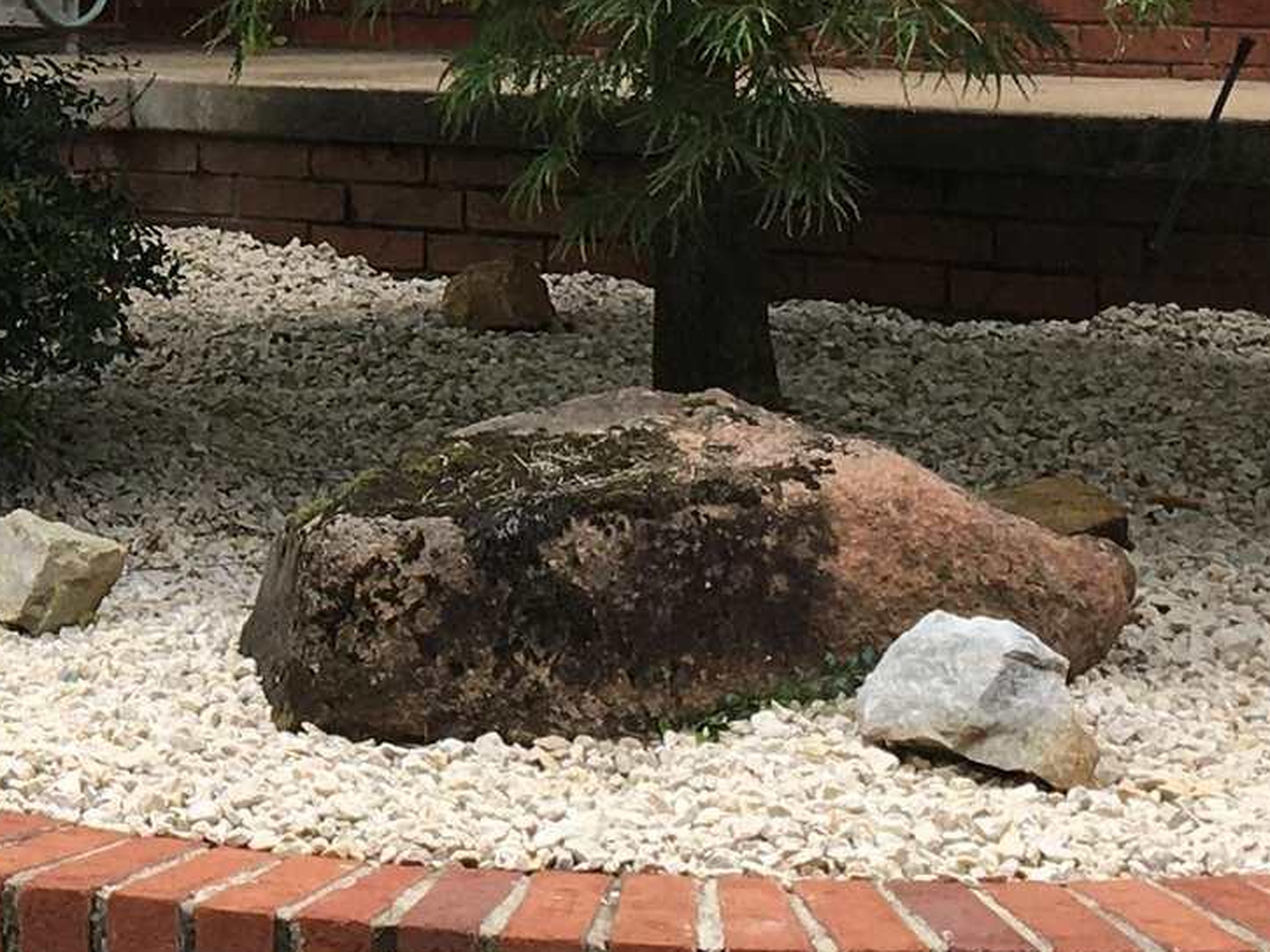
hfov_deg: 15.2
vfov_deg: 11.7
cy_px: -259
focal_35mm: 123
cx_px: -417
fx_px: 4513
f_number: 2.2
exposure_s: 1/541
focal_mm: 4.15
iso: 25
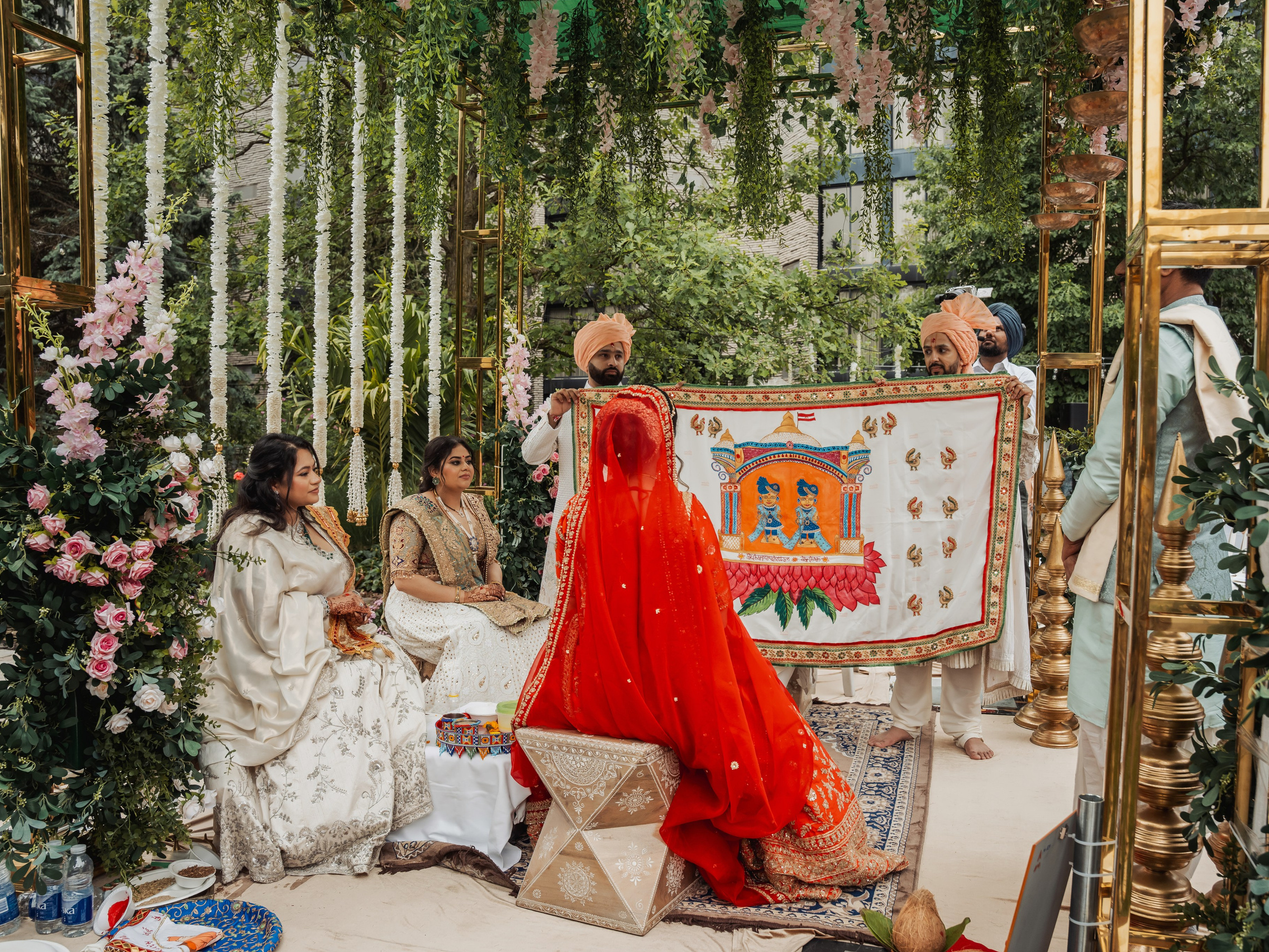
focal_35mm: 26
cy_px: 476
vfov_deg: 53.1
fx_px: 953
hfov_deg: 67.2
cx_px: 686
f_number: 4.5
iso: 500
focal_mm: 24
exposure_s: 1/800
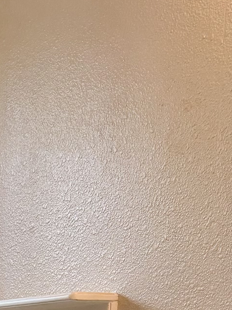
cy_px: 558
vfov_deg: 15.6
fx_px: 965
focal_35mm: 108
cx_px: -119
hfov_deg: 13.0
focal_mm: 6.76
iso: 160
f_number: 1.78
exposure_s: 1/120
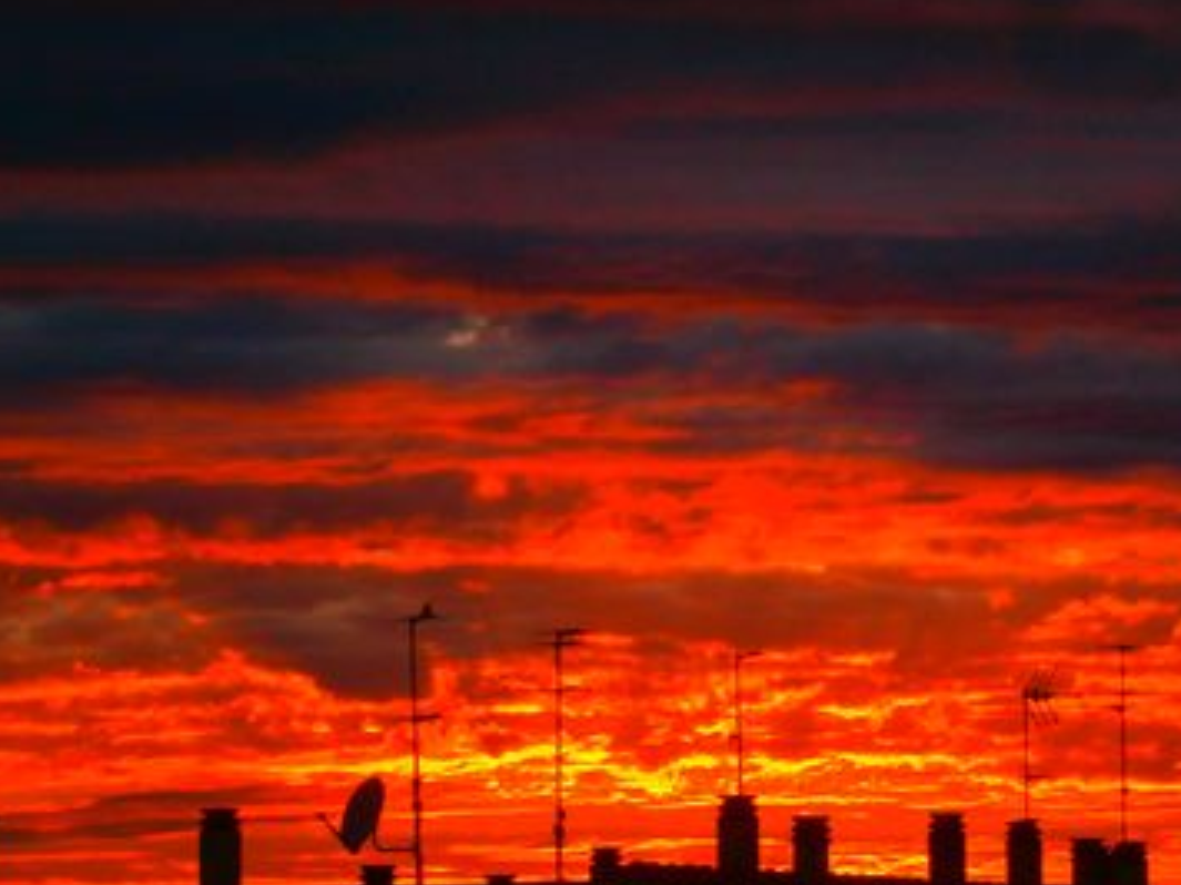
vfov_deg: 8.2
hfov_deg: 10.9
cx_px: 765
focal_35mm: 182
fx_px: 6207
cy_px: 406
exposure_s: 1/80
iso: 125
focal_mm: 17.8
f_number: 5.4
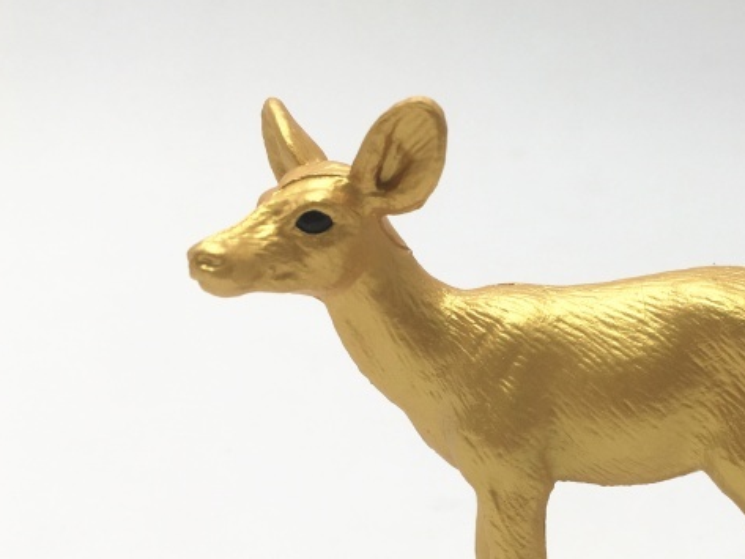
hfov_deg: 37.6
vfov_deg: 29.4
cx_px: 589
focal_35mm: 49
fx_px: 1055
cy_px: 389
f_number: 2.2
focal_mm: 4.15
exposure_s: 1/204
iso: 25
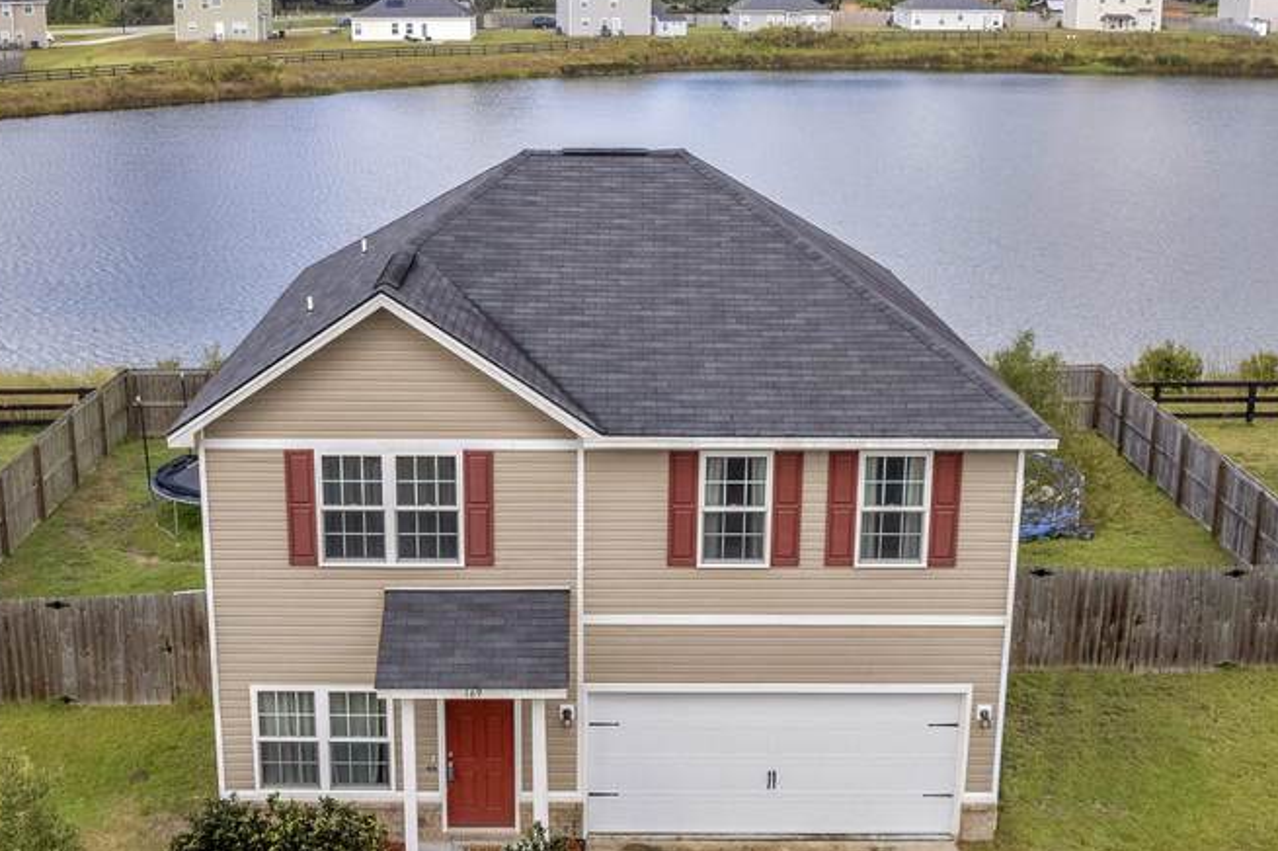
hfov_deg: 45.4
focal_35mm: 43
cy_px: 631
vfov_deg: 30.7
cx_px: 564
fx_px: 1526
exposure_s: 1/1000
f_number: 2.8
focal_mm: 8.38
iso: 140
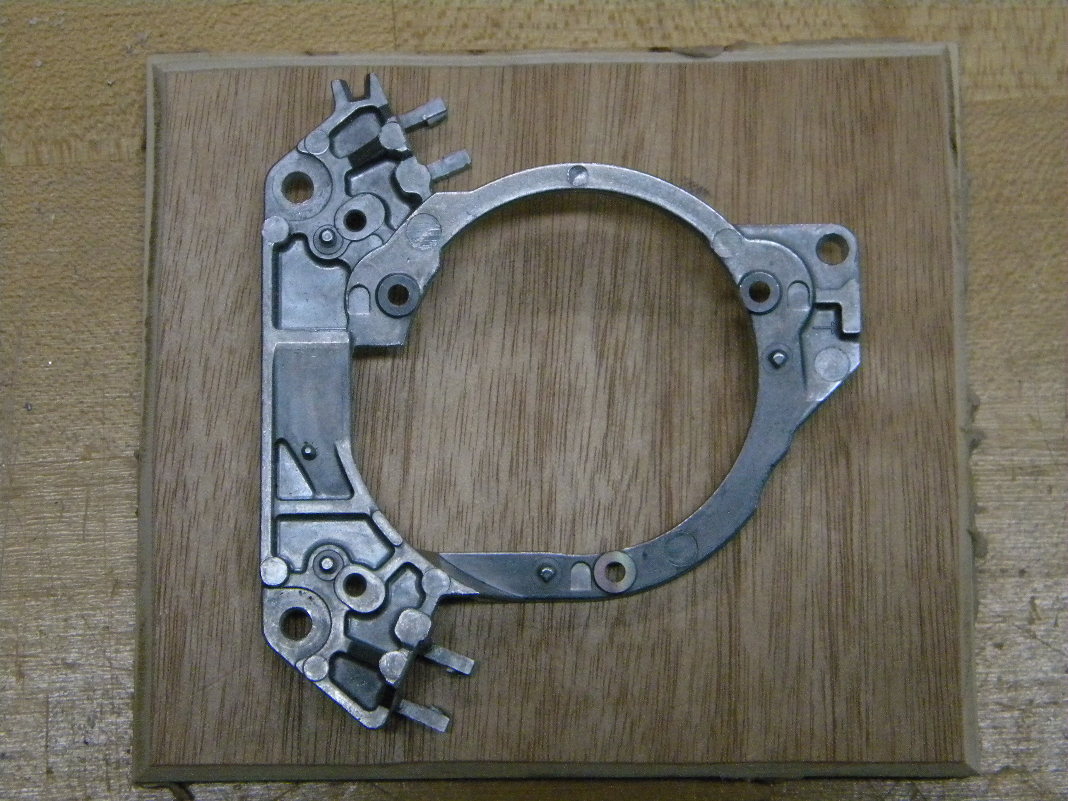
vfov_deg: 17.8
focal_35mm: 83
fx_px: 2561
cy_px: 400
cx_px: 534
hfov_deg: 23.6
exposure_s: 1/94.5
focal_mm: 15.1
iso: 800
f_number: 4.5
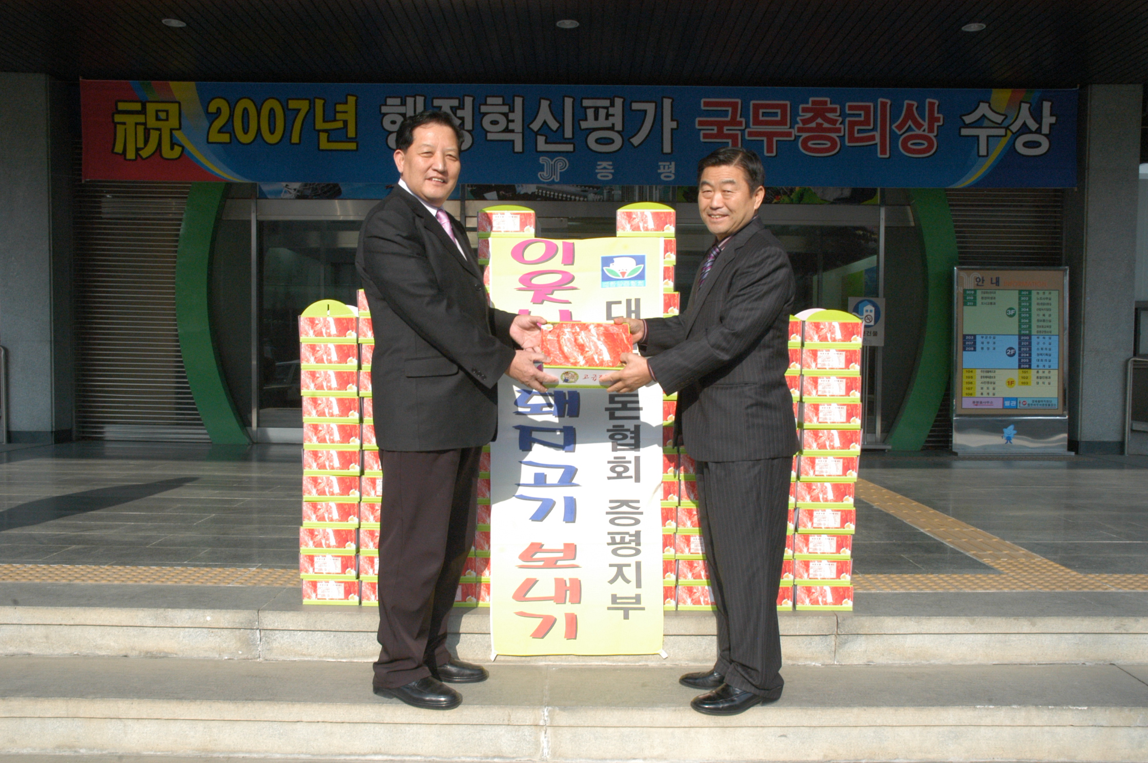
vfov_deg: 39.9
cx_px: 574
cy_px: 382
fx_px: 1051
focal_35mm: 33
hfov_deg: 57.3
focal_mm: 22
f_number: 10
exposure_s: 1/350
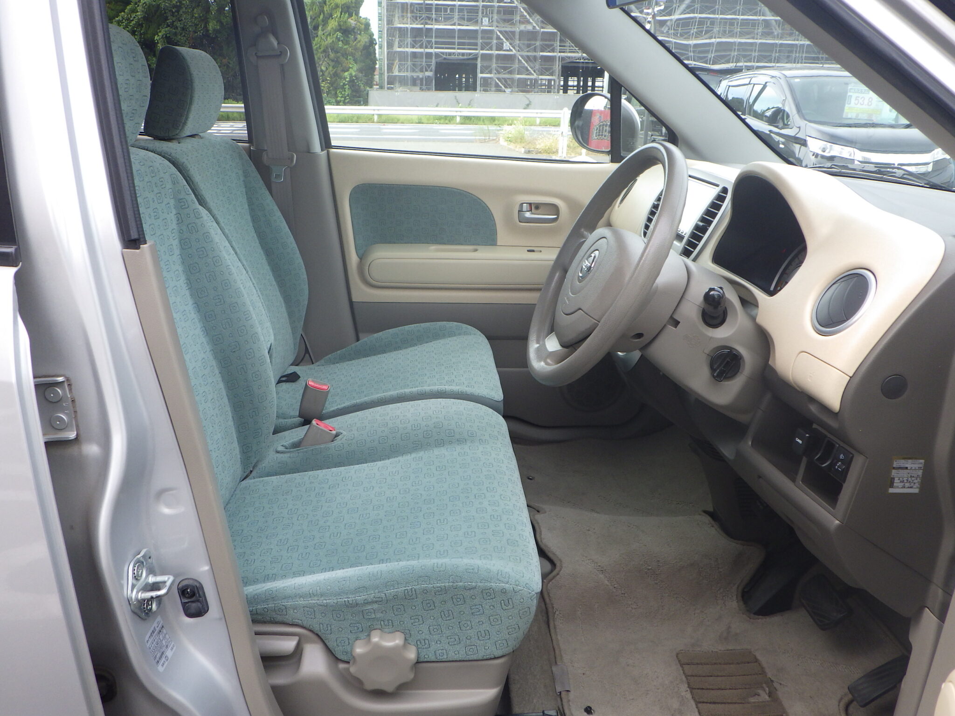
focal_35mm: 28
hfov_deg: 63.4
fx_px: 772
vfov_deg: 49.7
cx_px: 478
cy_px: 358
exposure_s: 1/160
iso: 125
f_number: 3.5
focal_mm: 5
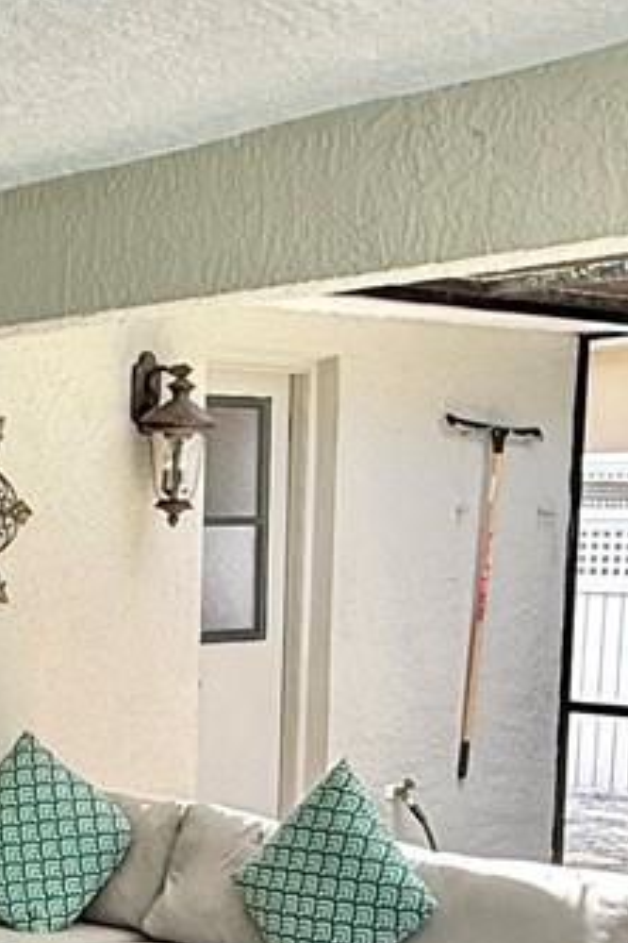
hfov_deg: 18.5
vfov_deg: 28.1
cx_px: -119
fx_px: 1832
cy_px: 782
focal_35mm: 70
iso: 50
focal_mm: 2.22
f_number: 2.2
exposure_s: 1/117
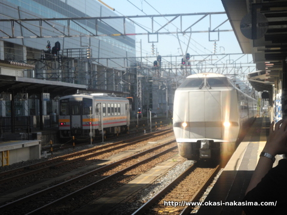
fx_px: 779
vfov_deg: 15.7
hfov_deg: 20.9
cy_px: 108
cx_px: 144
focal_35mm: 94
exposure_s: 1/233
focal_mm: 20.1
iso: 400
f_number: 4.5
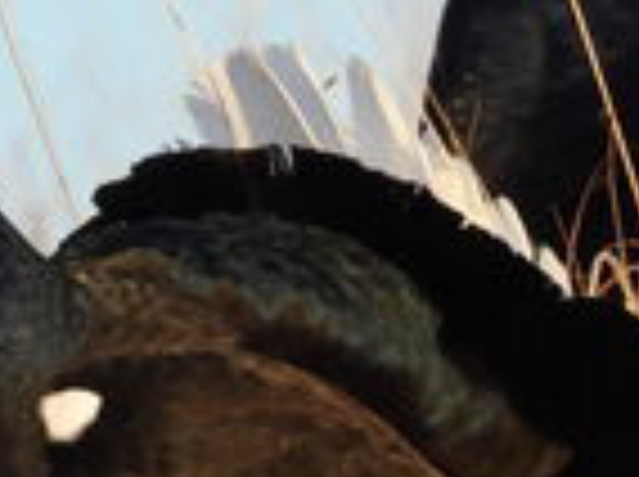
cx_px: 520
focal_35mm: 3462
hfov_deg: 0.6
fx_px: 63800
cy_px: 389
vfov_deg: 0.4
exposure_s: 1/500
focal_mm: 198
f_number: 5.6
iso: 250
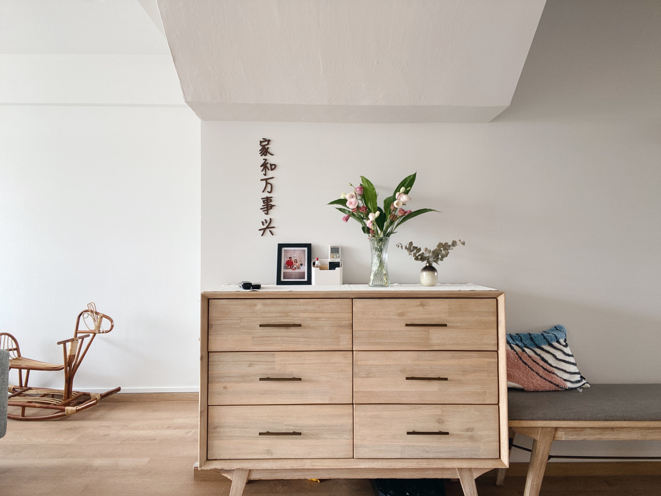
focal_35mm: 23
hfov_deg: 73.9
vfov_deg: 58.9
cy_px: 248
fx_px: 439
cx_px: 330
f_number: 2.2
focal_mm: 2.71
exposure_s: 1/68
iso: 100
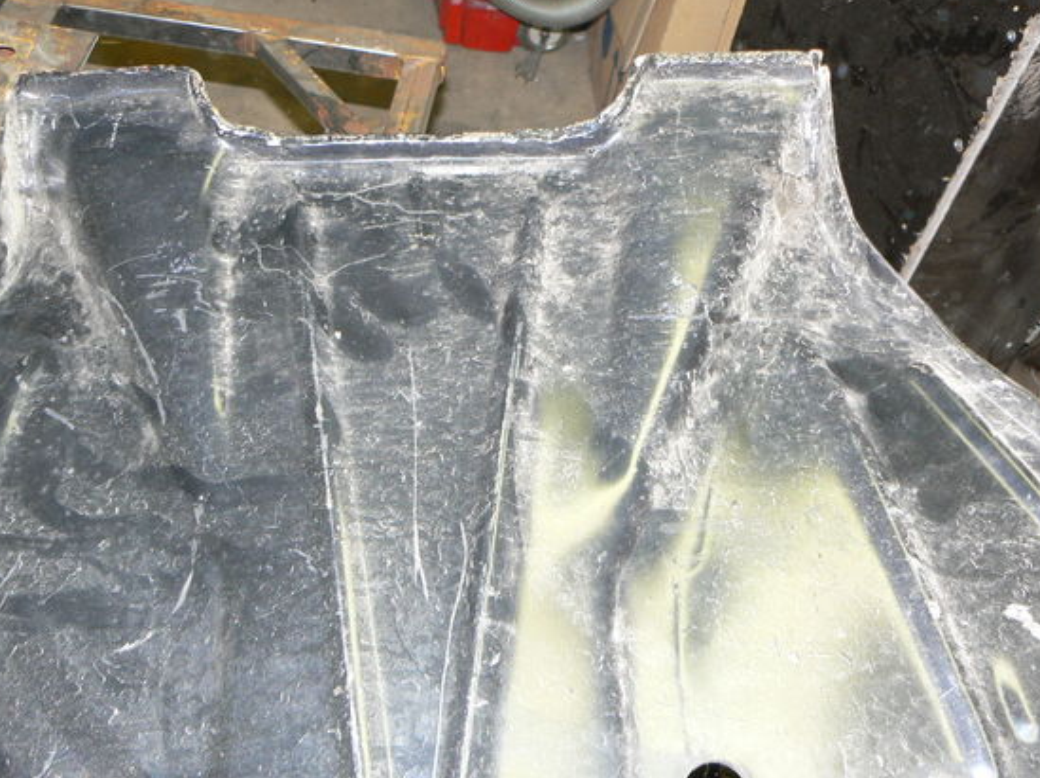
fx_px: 1261
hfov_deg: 44.7
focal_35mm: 42
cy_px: 415
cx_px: 455
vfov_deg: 34.3
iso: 100
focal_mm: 6
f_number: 2.8
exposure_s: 1/30
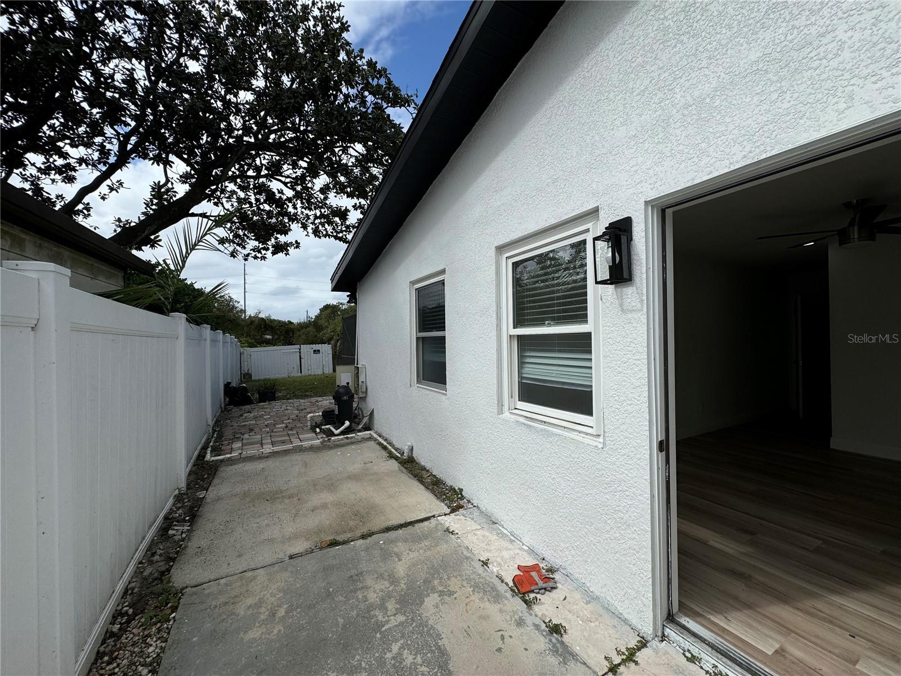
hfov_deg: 102.1
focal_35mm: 14
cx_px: 450
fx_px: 364
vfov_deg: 85.7
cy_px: 338
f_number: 2.2
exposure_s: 1/2770
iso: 50
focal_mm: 2.22
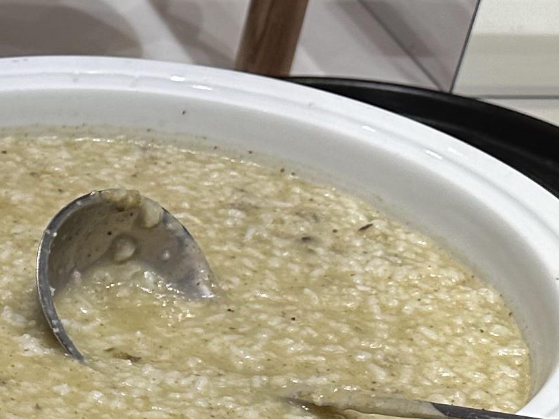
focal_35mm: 117
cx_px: -577
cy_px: 441
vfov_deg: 12.5
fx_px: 1889
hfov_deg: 14.0
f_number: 1.78
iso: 64
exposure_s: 1/140
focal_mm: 6.86
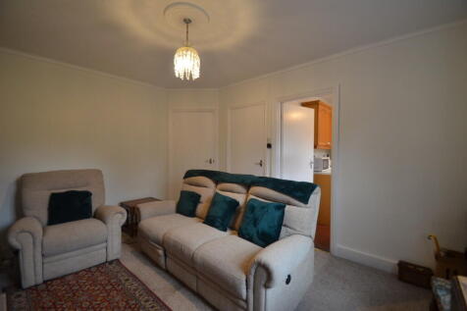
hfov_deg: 100.4
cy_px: 156
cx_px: 234
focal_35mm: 15
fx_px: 195
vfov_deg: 77.3
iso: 800
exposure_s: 1/60
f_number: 4
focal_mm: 10
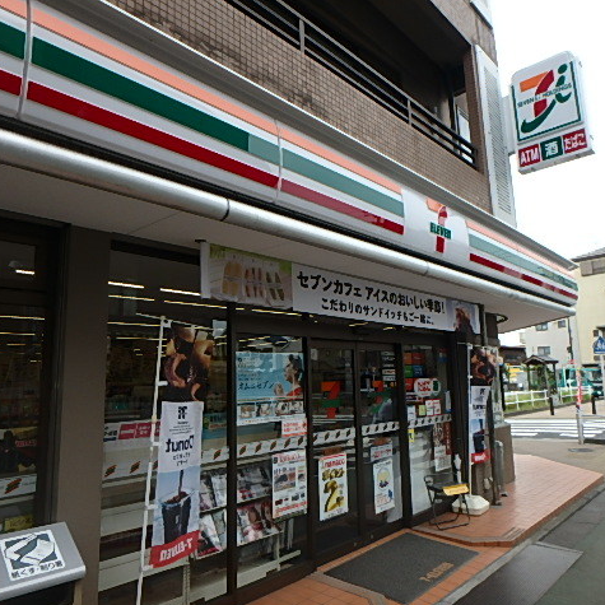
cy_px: 304
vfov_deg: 62.9
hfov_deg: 62.5
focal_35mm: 25
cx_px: 353
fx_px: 494
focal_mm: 3.7
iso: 125
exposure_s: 1/250
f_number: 3.5
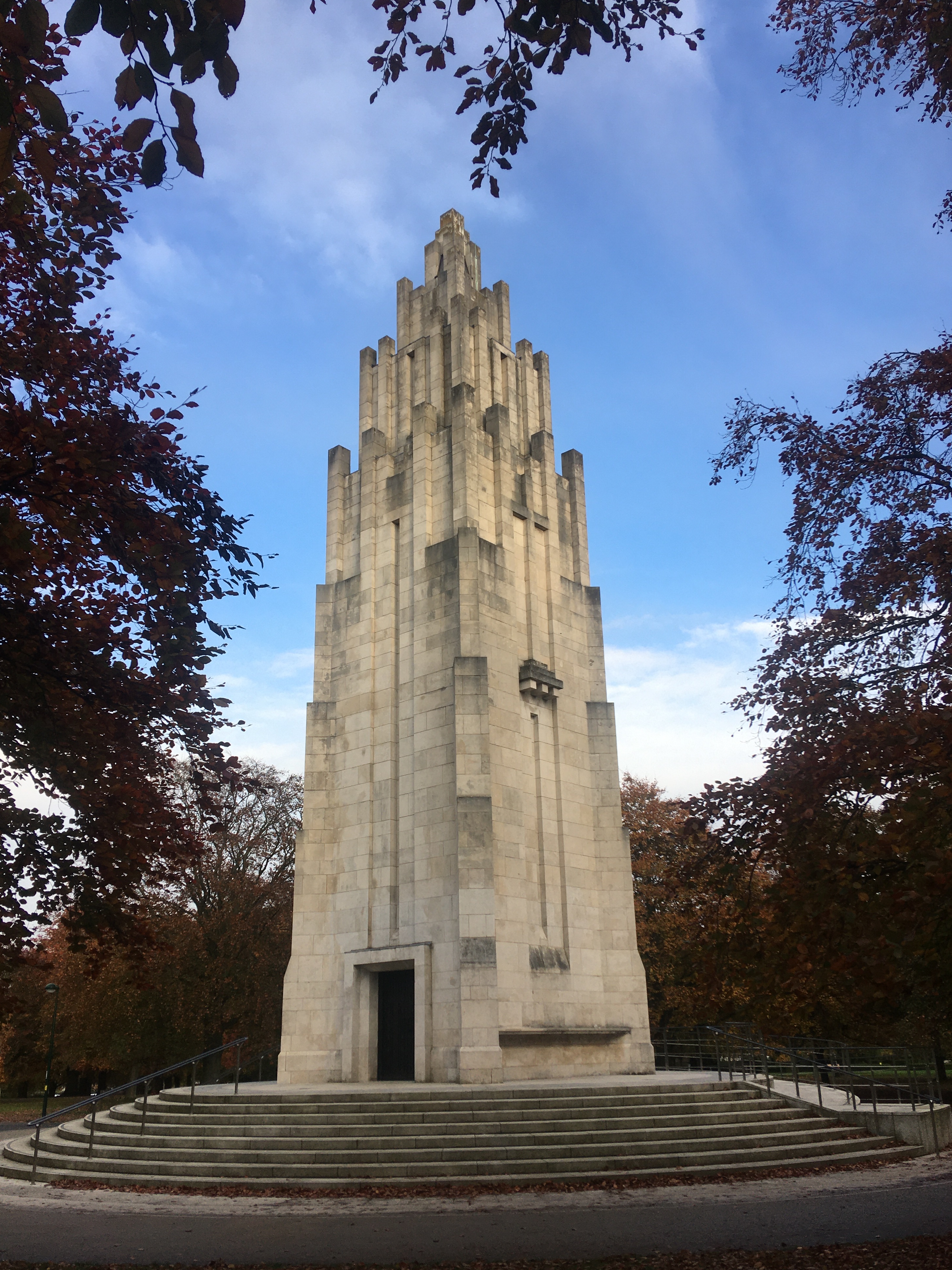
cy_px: 655
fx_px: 1100
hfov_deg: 46.8
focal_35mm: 30
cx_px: 478
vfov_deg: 60.0
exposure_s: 1/340
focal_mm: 4.15
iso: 25
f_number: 2.2
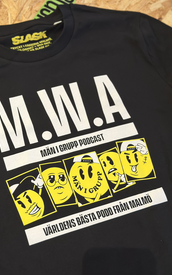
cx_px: 77
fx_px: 382
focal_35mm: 51
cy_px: 138
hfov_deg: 25.3
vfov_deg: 39.6
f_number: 1.78
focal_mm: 6.86
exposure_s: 1/50
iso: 200
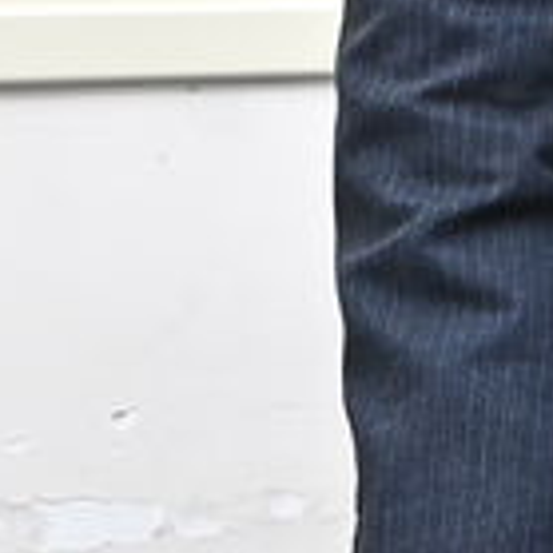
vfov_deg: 8.5
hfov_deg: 6.8
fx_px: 3705
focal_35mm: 205
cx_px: 2164
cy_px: 215
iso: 800
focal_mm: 24
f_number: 6.3
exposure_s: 1/160
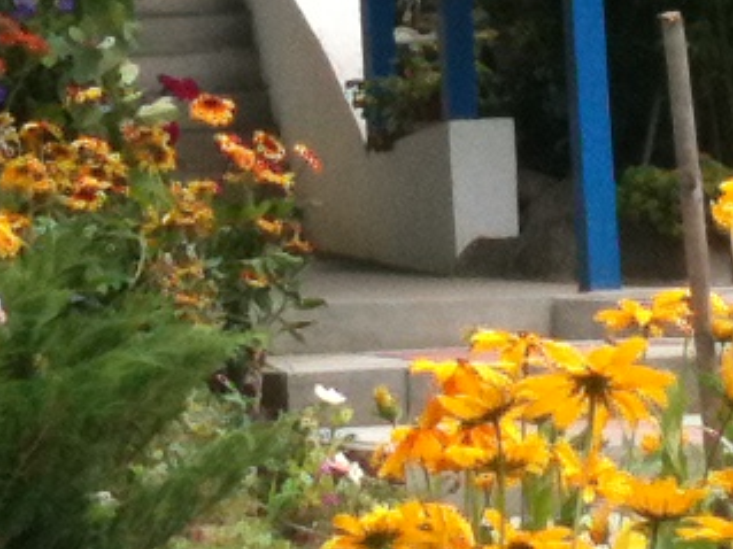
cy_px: -76
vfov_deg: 6.6
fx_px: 4763
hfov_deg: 8.8
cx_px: 156
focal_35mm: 225
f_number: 2.8
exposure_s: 1/360
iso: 64
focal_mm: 3.85
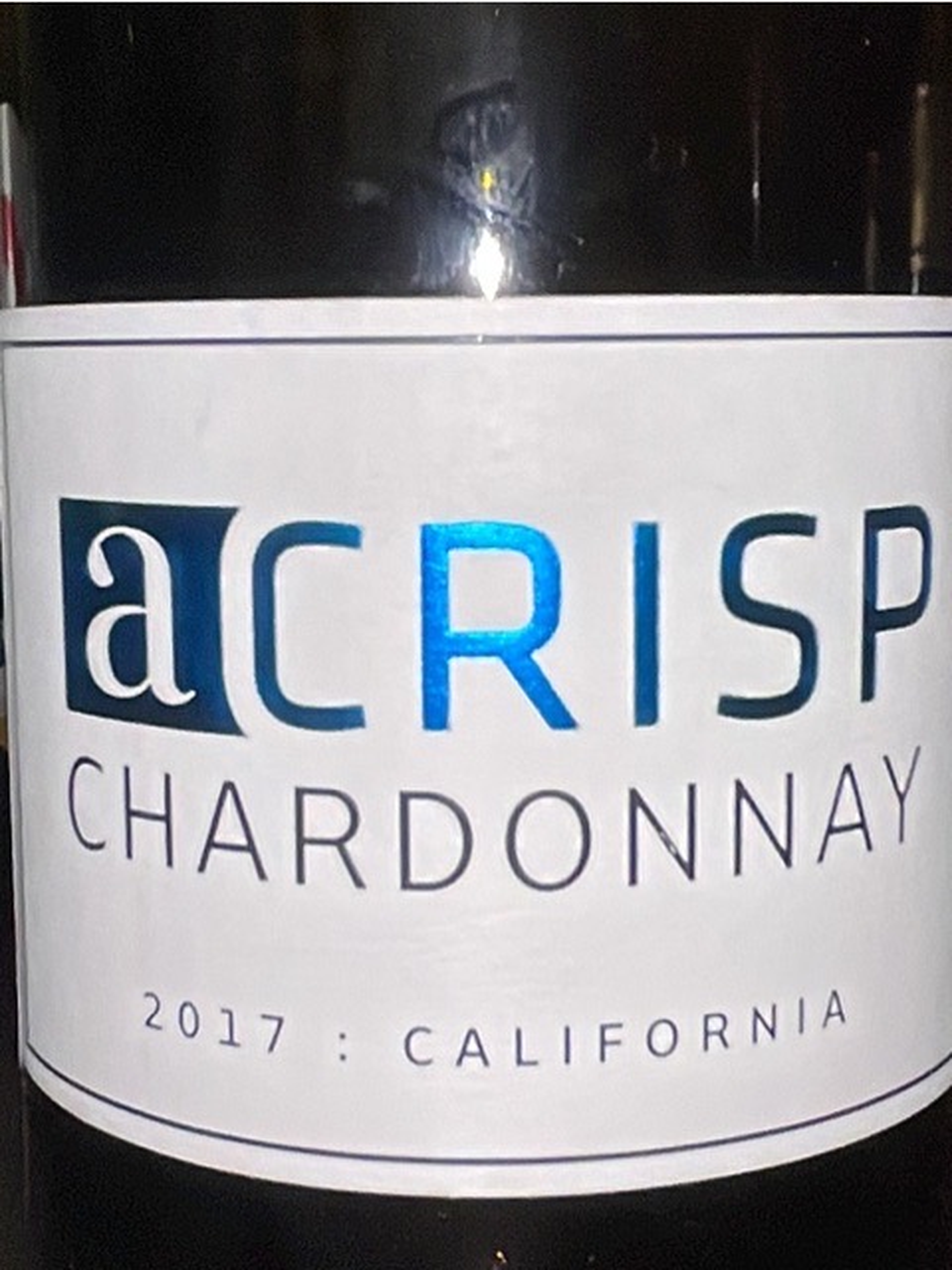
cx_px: 476
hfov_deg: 46.8
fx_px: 1100
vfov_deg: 60.0
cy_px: 635
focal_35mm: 30
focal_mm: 1.54
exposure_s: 1/60
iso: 50
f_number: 2.4
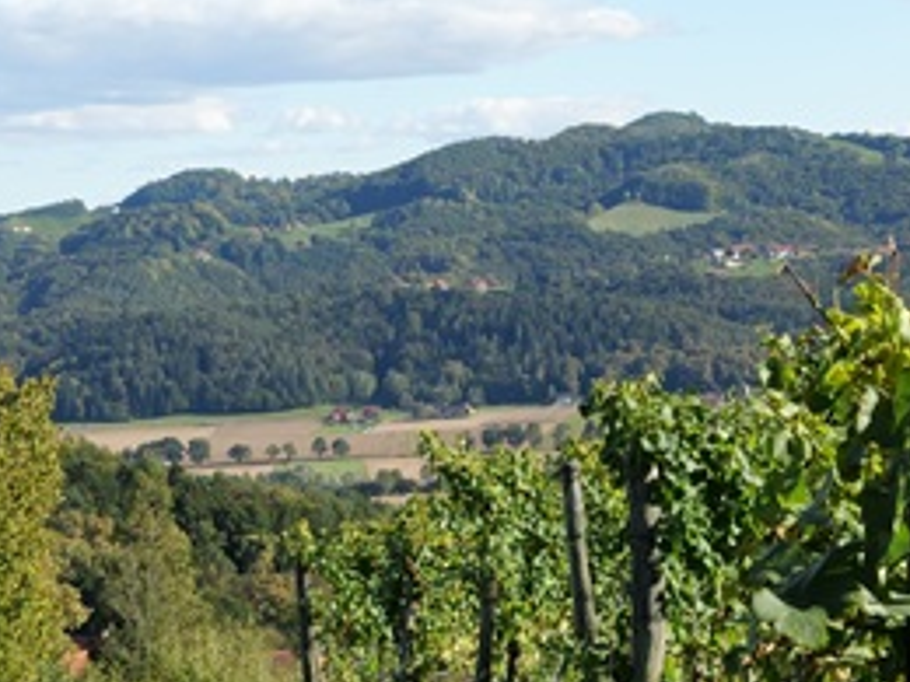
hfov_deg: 16.3
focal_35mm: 117
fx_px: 3076
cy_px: 259
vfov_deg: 12.7
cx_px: 1036
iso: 100
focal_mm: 19
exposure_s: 1/250
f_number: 5
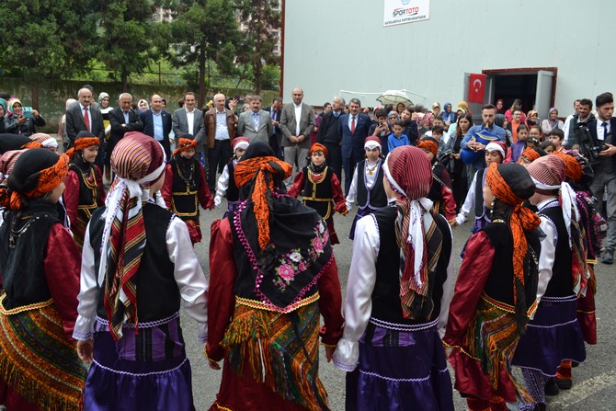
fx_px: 513
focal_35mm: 30
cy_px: 206
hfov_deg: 61.9
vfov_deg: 43.6
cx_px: 308
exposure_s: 1/125
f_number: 5.6
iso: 140
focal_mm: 20
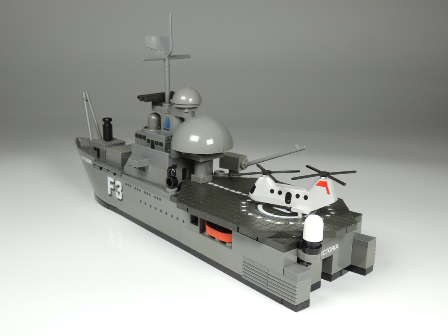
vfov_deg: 33.6
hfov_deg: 43.9
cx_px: 224
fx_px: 556
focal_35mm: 43
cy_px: 168
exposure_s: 1/20
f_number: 4.8
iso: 100
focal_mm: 7.6
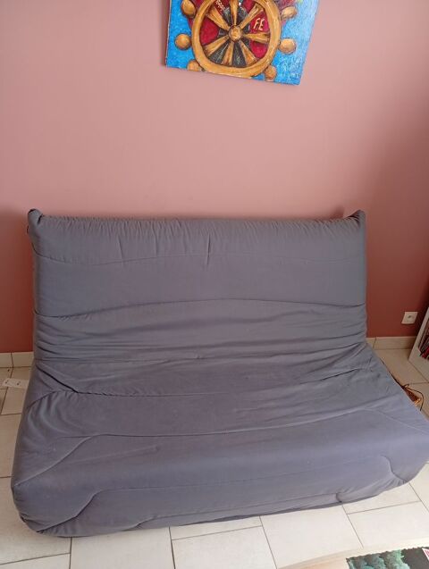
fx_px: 445
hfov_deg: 51.5
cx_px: 214
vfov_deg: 65.2
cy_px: 284
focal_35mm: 27
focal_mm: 3.98
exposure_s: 1/50
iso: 203
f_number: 1.8
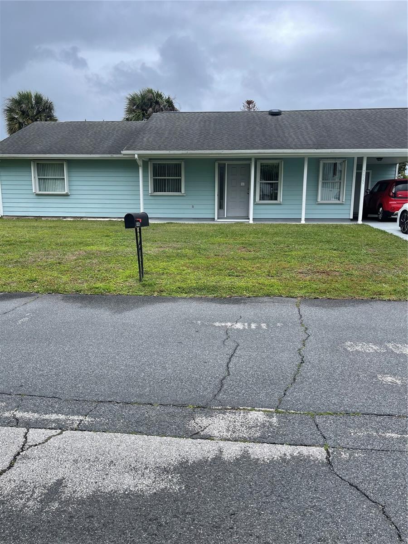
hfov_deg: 54.9
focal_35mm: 25
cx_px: 204
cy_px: 272
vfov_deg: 69.4
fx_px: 393
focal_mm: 5.1
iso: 32
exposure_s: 1/3788
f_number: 1.6
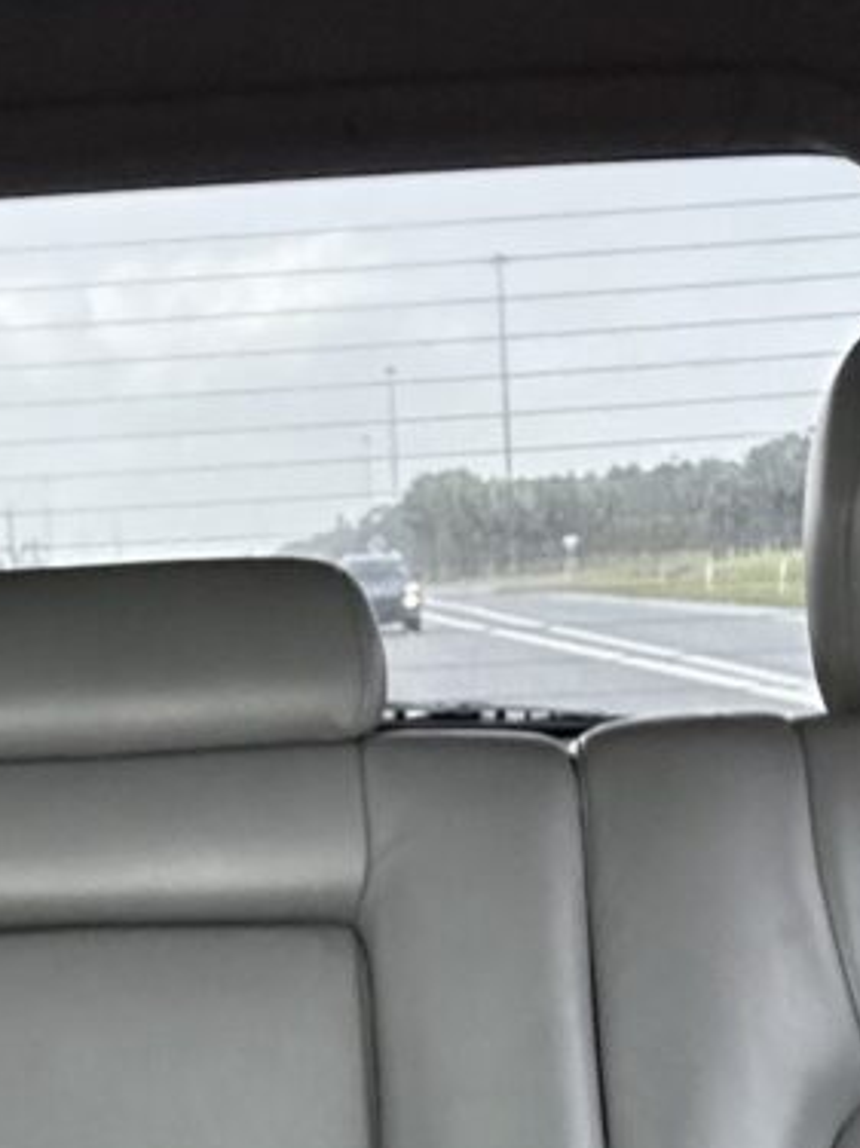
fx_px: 2718
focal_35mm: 82
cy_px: 998
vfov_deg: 23.3
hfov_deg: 17.6
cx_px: 49
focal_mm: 2.69
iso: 200
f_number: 1.9
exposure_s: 1/60
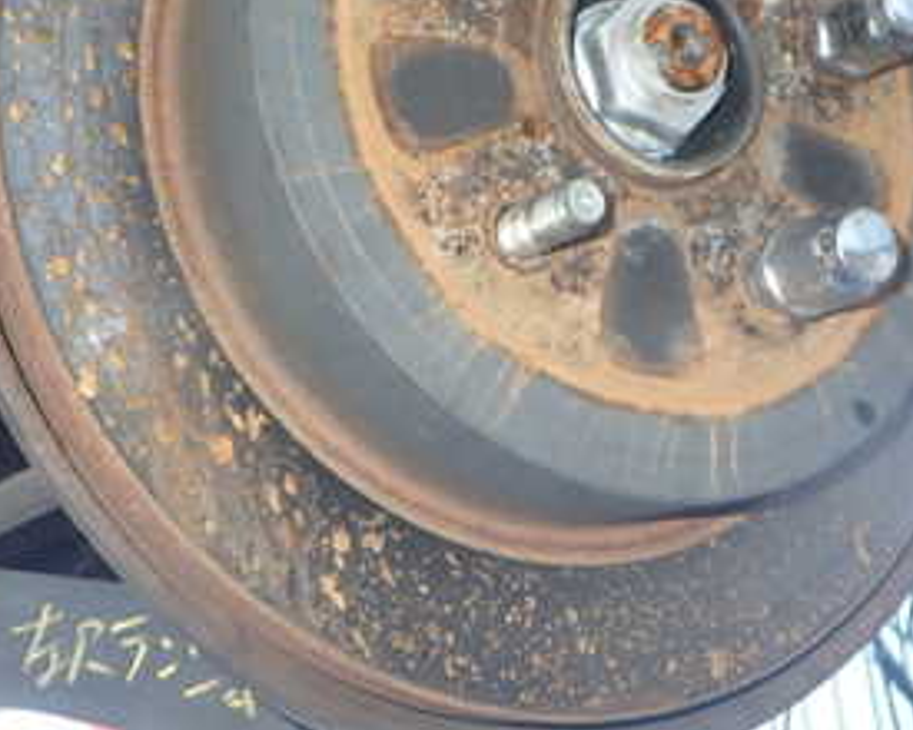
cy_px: 153
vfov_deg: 23.5
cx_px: 378
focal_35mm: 64
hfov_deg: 29.5
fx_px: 1729
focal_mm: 5.4
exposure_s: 1/30
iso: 200
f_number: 2.3
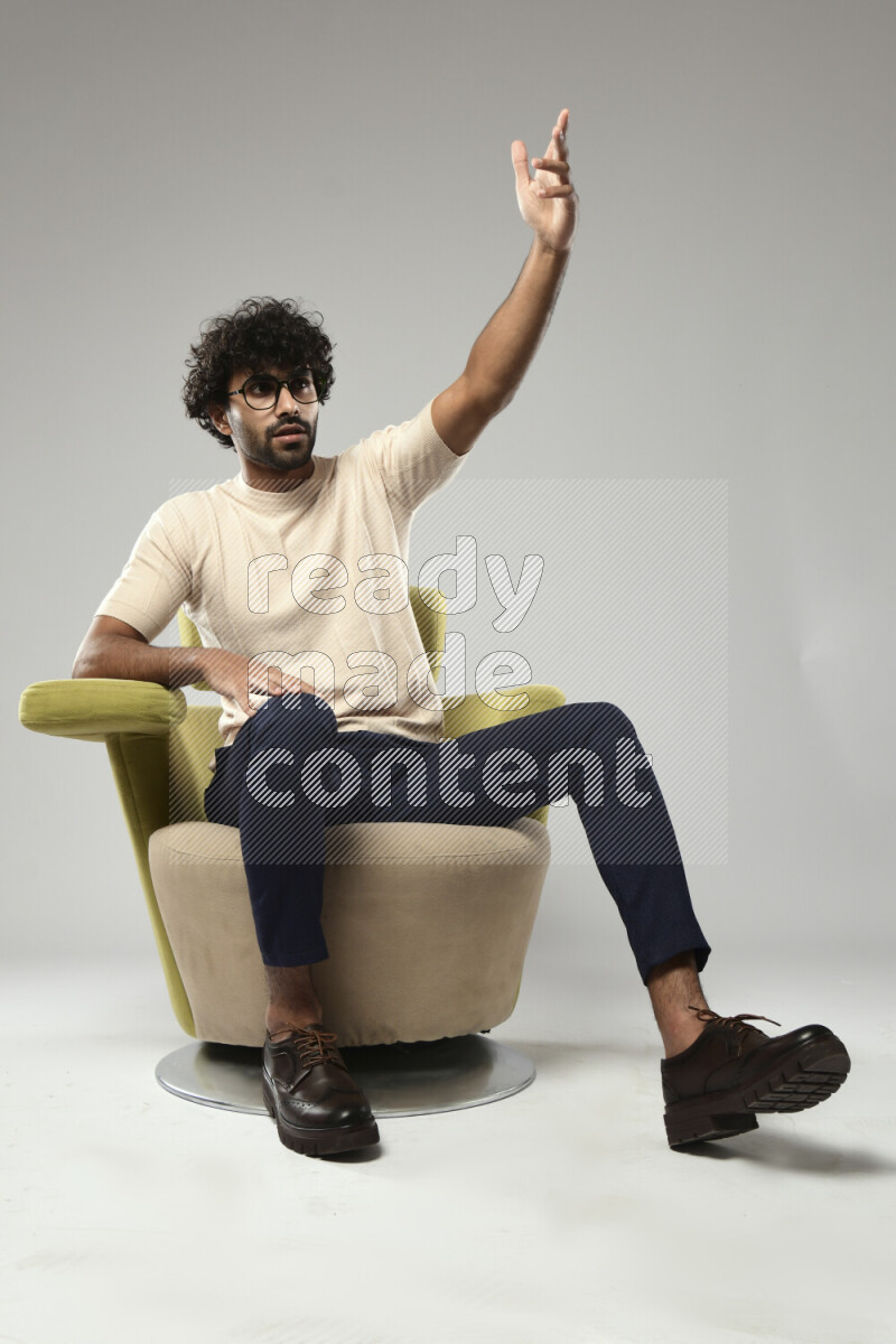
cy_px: 672
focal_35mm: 35
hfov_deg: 37.9
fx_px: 1307
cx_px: 448
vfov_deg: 54.4
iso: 400
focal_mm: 35
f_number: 5.6
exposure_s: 1/125
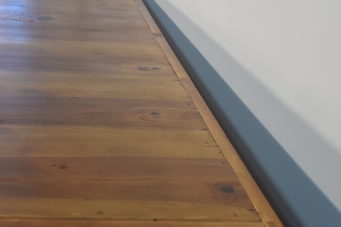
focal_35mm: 63
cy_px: 120
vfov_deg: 21.6
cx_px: 83
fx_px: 597
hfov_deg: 31.3
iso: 720
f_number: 4
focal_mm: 26
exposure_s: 1/60
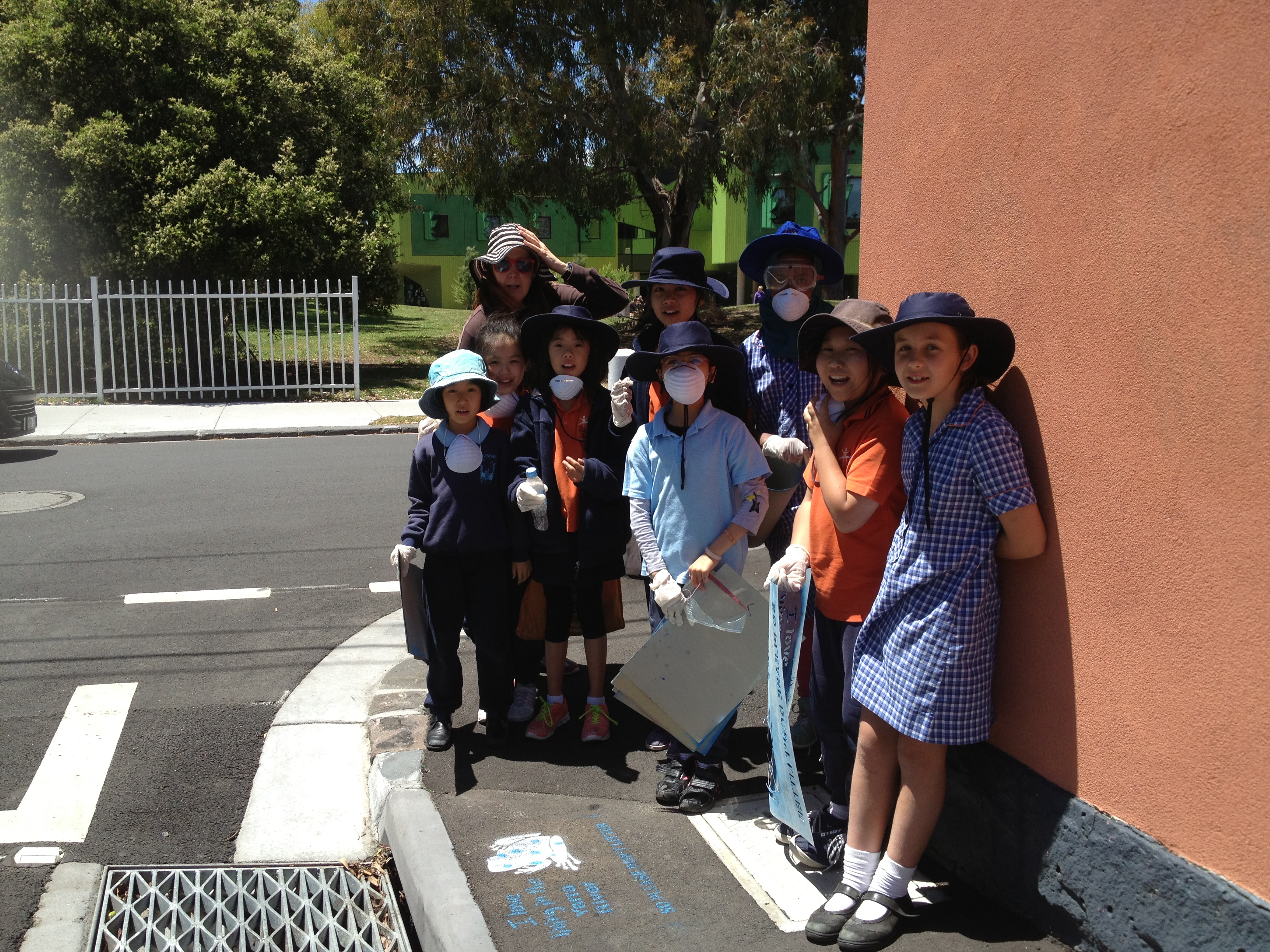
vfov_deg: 40.7
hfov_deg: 52.6
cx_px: 635
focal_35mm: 35
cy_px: 476
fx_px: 1284
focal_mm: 4.28
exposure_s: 1/1227
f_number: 2.4
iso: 50
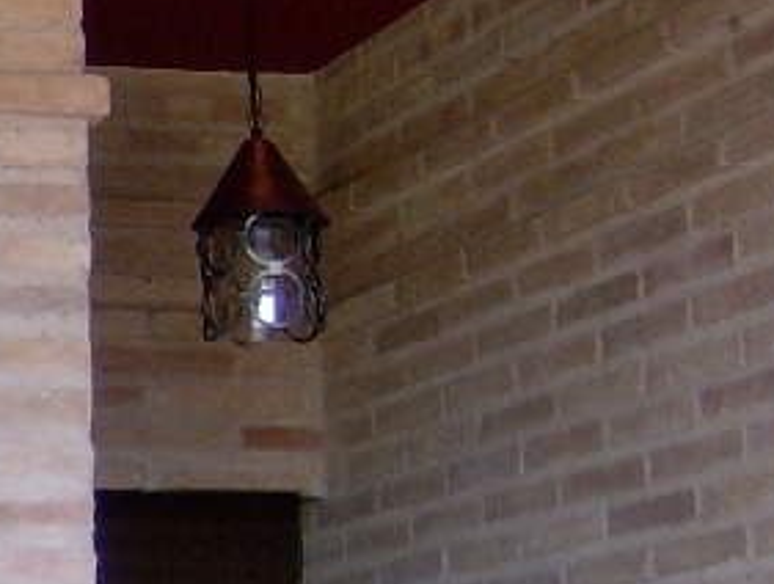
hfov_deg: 11.9
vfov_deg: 9.7
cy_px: 567
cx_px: -581
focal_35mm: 153
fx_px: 3428
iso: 100
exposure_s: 1/81
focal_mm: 6
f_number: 2.8
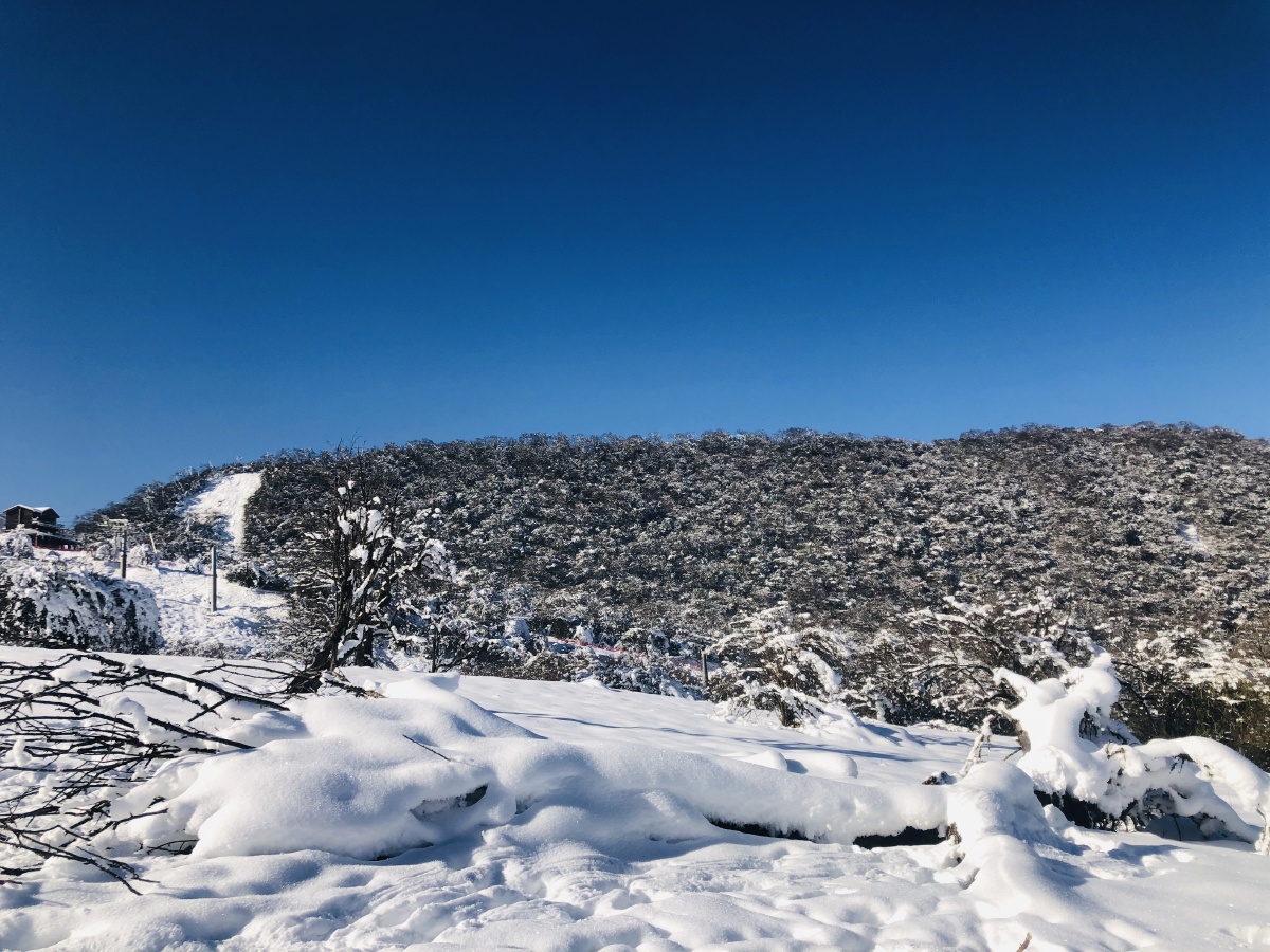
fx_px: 1027
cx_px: 635
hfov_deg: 63.4
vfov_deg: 49.7
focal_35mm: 28
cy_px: 476
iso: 20
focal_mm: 4
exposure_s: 1/2667
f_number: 1.8
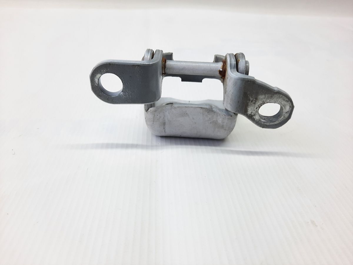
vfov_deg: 54.9
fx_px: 255
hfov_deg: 69.4
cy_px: 132
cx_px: 176
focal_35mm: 25
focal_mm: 4.6
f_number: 2
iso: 64
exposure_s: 1/50
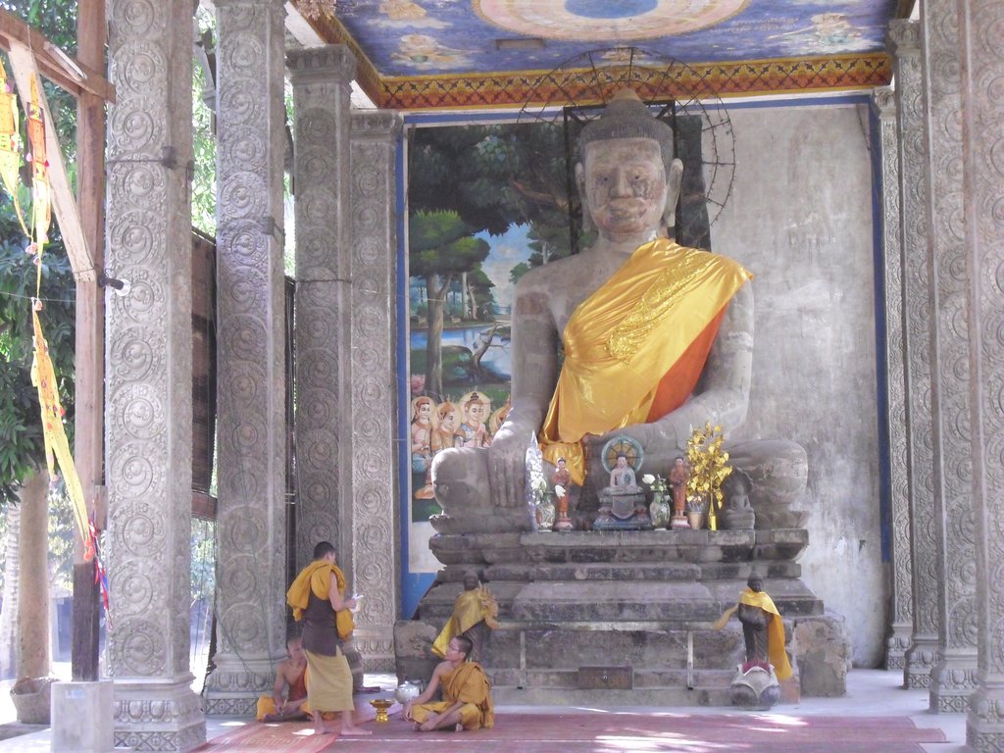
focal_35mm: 65
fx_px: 1885
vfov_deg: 22.6
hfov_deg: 29.8
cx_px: 502
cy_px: 376
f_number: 3.8
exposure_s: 1/100
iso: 400
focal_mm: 10.7
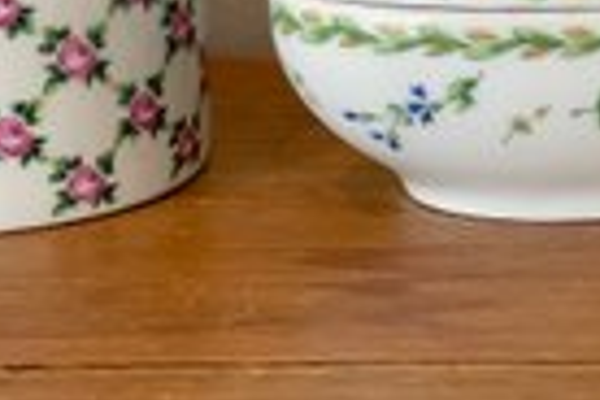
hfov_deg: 12.5
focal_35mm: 165
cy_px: -33
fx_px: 2750
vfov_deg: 8.3
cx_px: 320
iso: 320
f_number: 2.2
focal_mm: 7.5
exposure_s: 1/60
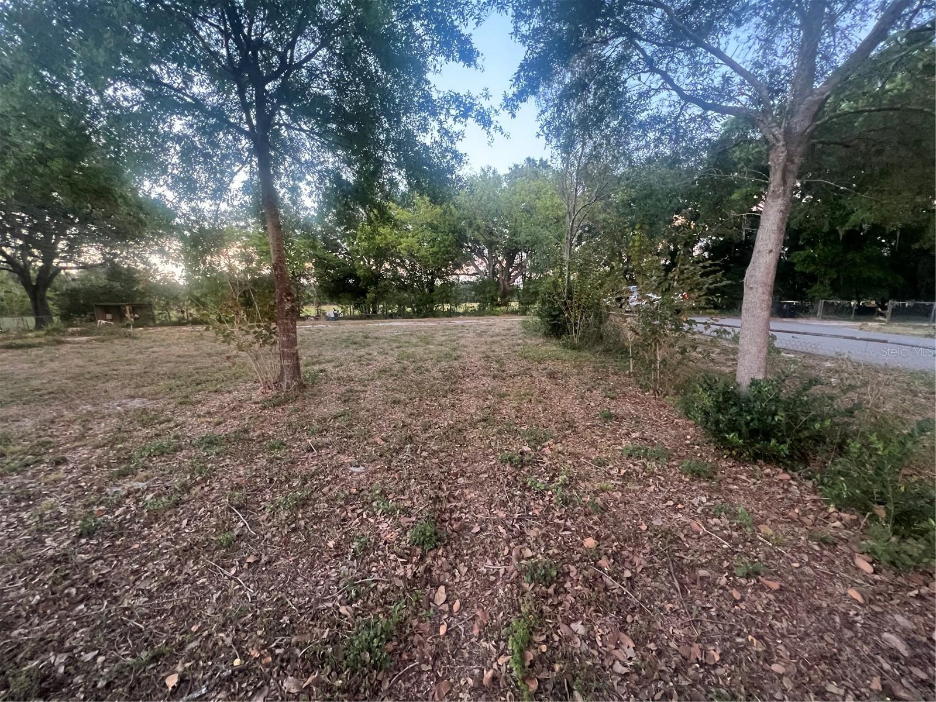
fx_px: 352
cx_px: 468
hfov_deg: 106.2
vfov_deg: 89.9
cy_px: 351
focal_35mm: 13
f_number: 1.8
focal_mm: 1.57
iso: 500
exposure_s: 1/60
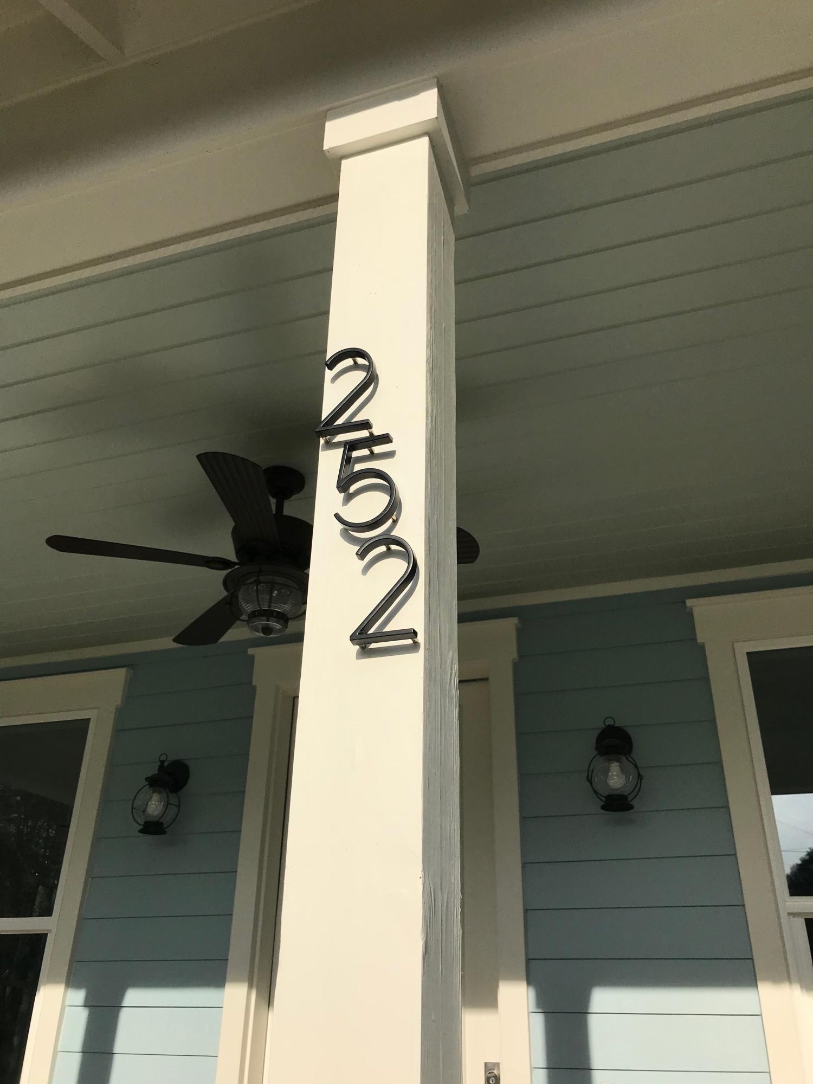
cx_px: 406
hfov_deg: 49.7
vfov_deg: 63.4
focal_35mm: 28
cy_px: 542
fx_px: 877
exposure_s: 1/4367
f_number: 1.8
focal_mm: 3.99
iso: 20
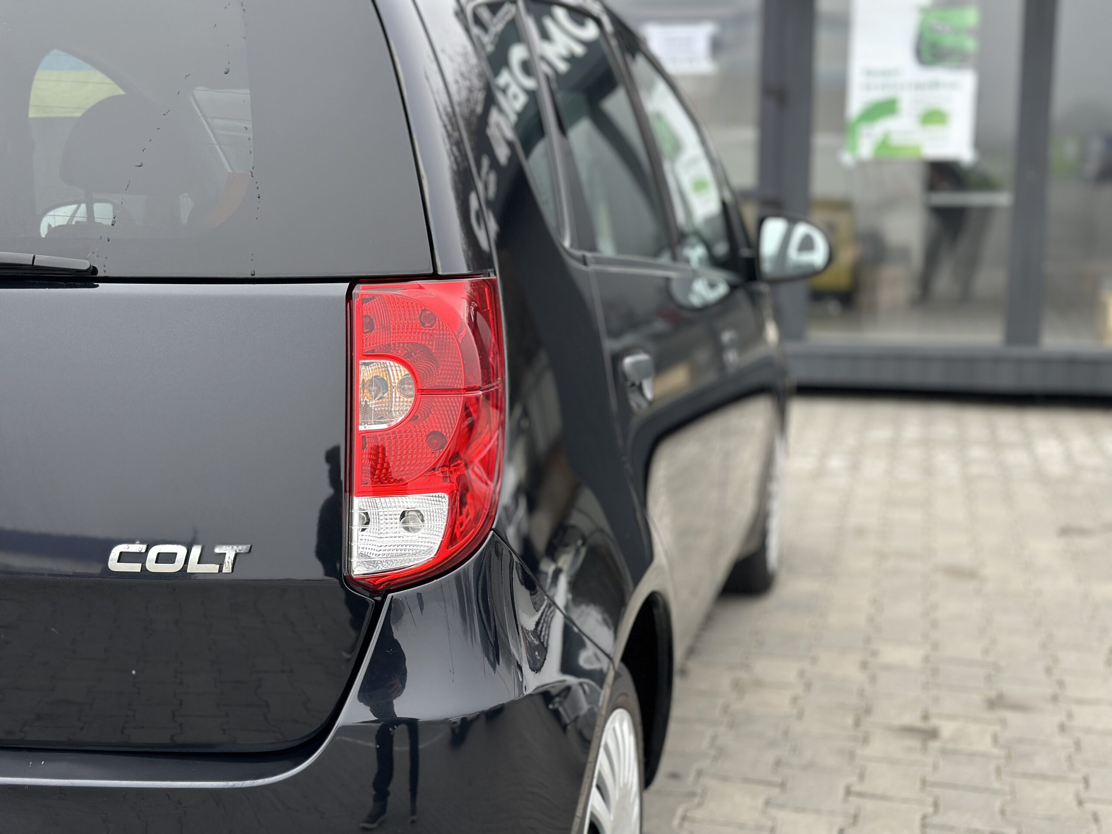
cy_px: 417
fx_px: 1542
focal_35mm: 48
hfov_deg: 39.7
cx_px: 556
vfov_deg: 30.3
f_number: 1.78
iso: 80
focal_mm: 6.86
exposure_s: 1/571
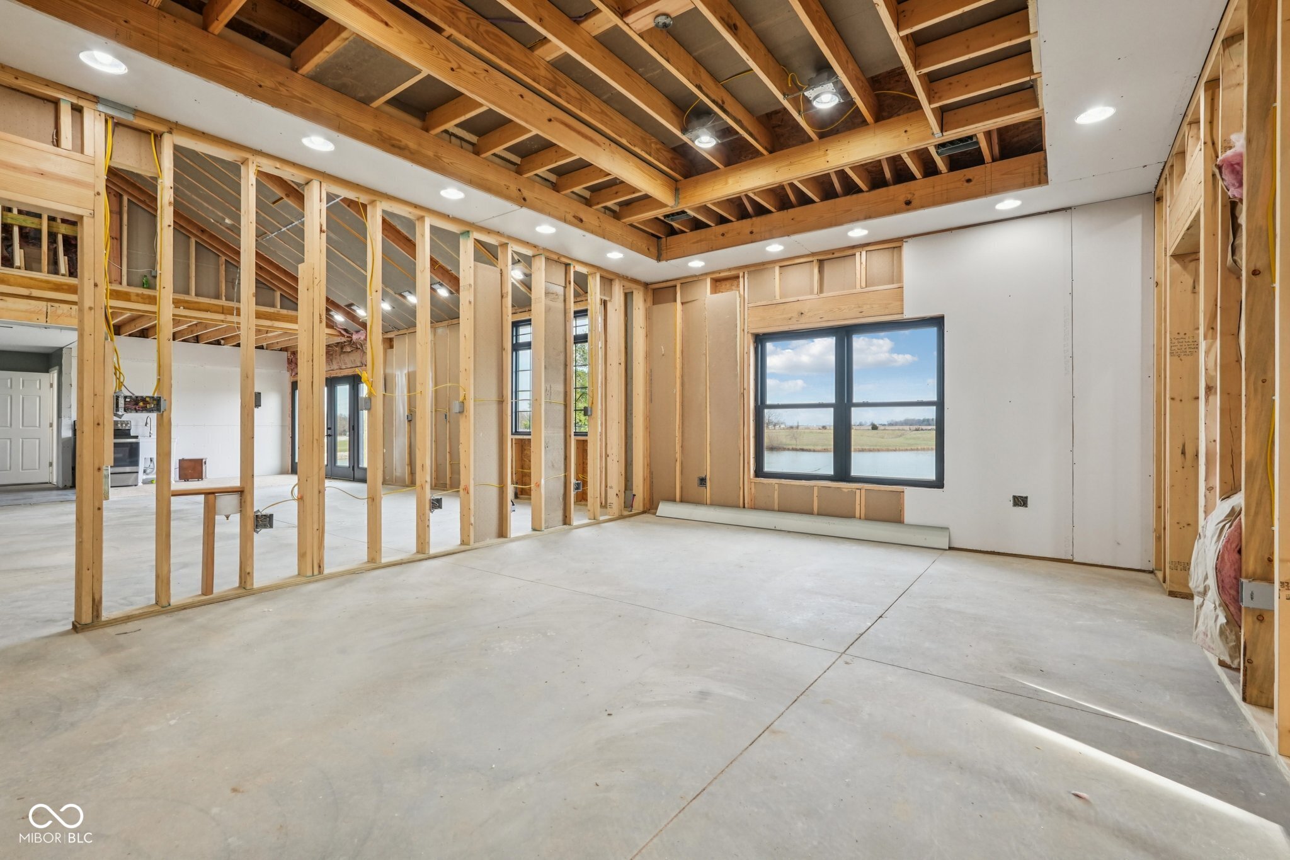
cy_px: 430
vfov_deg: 72.0
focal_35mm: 16
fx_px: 591
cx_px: 645
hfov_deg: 95.0
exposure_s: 1/30
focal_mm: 16.5
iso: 500
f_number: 8
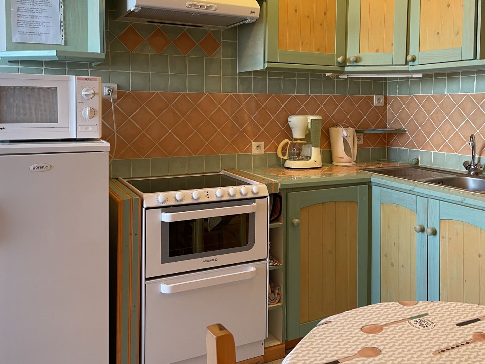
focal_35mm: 34
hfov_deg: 53.8
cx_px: 272
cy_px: 131
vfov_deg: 41.4
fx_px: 476
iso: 80
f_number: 1.6
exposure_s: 1/50
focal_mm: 4.2
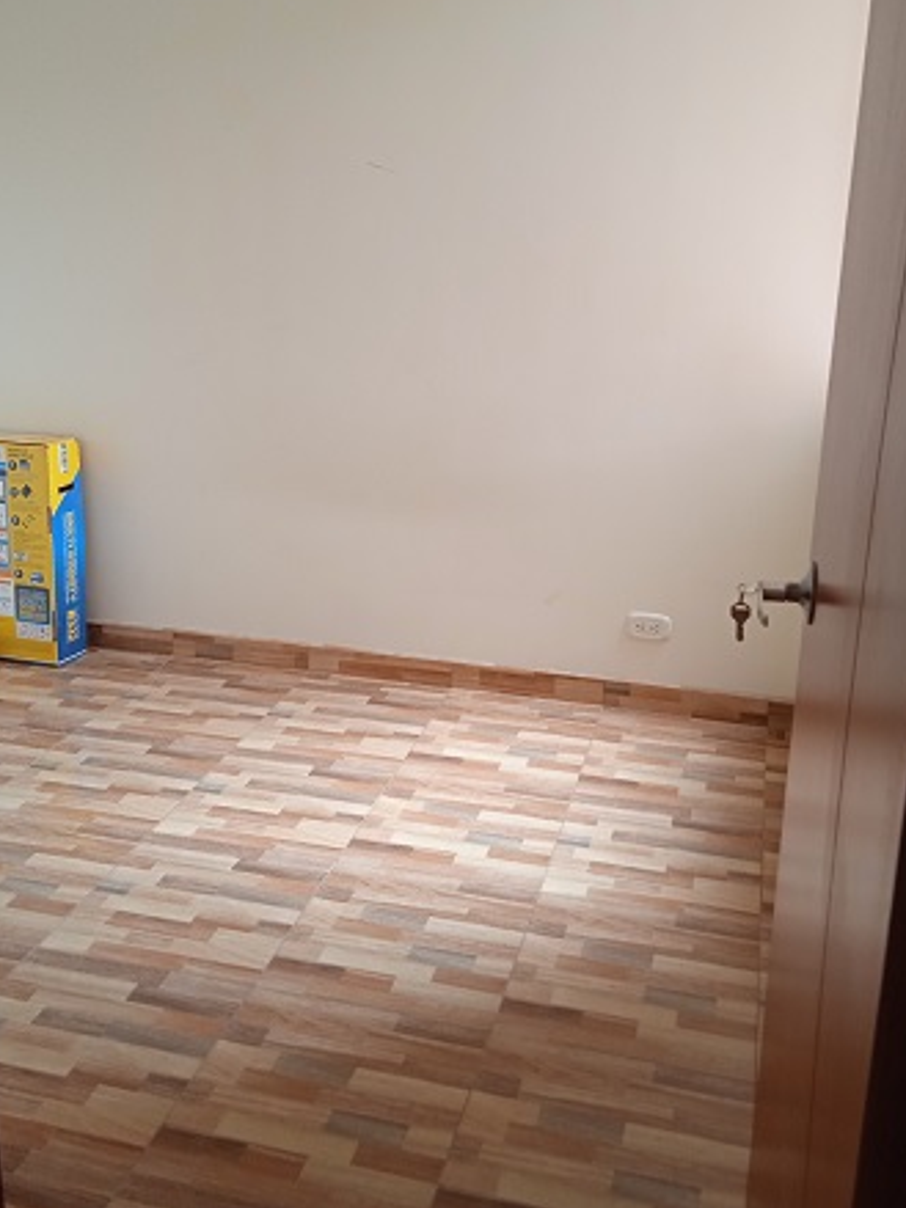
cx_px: 438
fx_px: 1187
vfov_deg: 53.9
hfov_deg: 41.8
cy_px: 557
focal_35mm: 34
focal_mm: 3.43
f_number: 2.2
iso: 195
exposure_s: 1/40
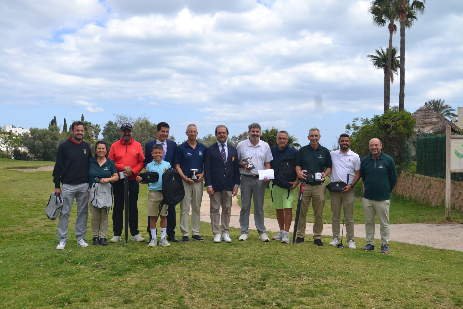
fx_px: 405
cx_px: 232
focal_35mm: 32
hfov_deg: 59.5
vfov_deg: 41.7
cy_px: 154
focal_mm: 21
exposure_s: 1/250
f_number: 8
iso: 100
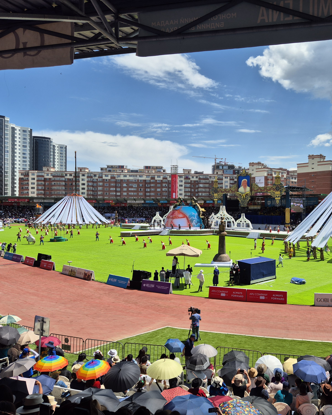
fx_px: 368
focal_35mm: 30
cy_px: 208
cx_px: 228
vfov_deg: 58.8
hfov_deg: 47.5
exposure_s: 1/2496
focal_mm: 5.4
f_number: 1.8
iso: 25
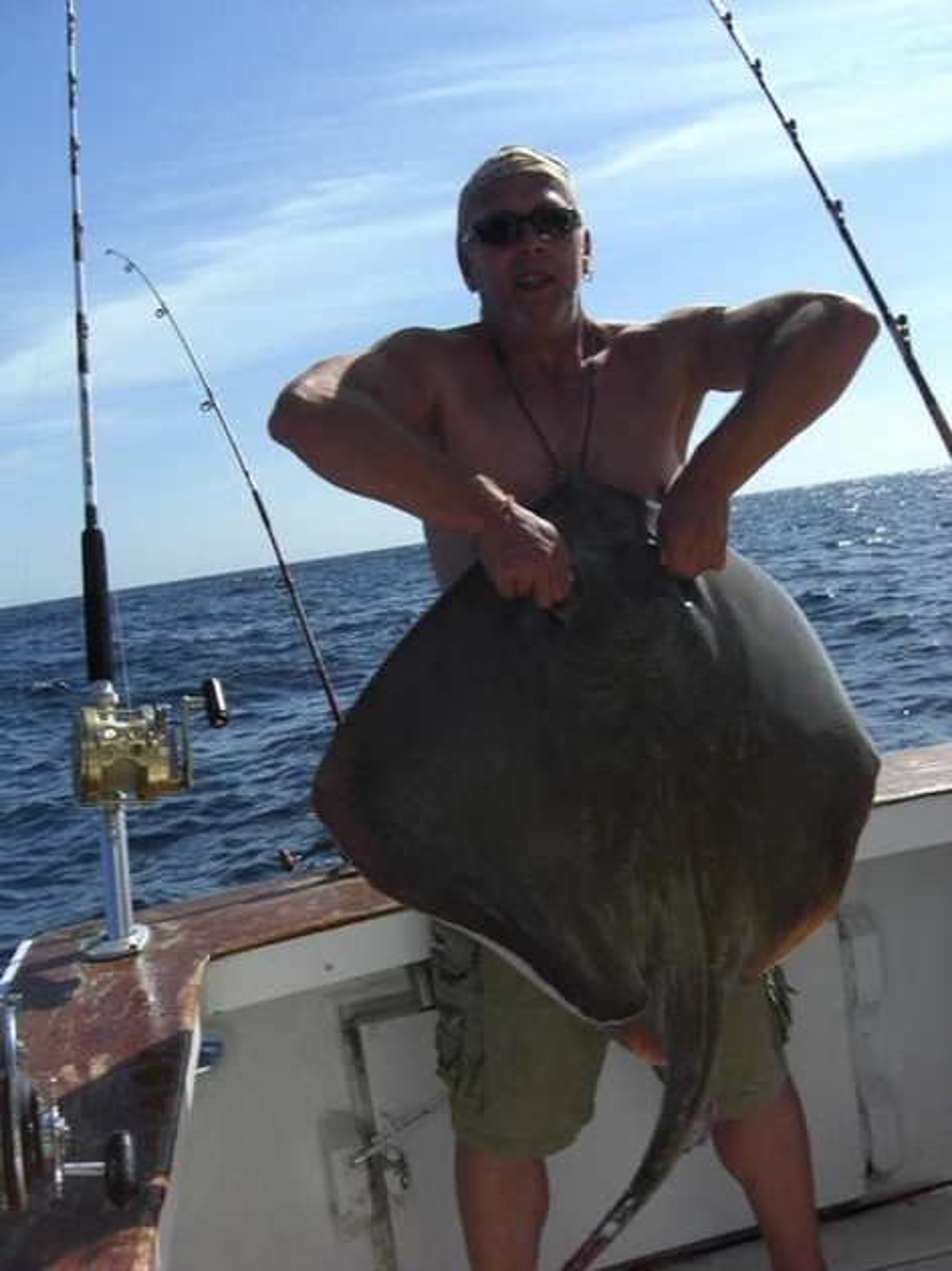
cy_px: 636
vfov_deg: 49.0
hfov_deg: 37.7
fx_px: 1394
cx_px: 476
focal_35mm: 38
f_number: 8
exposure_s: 1/250
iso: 80
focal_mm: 7.9
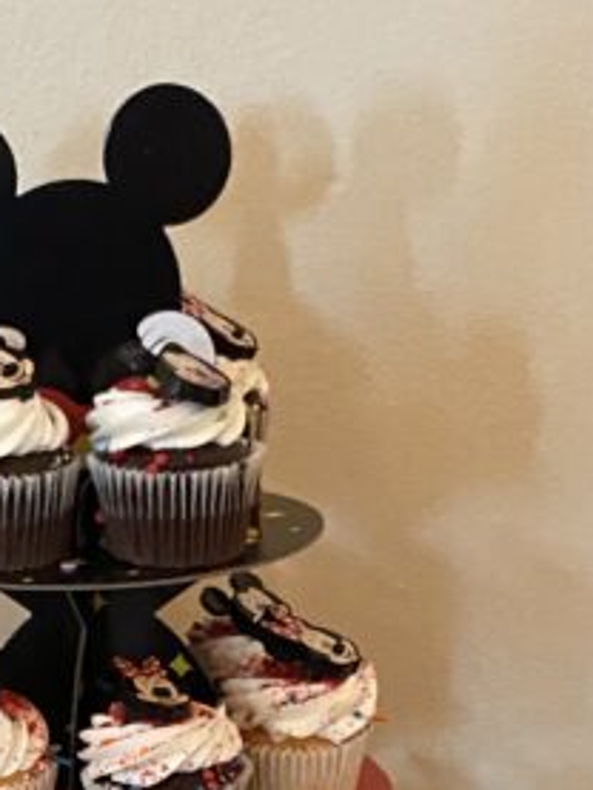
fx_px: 2191
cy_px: 1226
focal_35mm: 96
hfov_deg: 15.2
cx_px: 57
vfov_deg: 18.0
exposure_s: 1/30
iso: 640
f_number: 1.8
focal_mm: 4.25
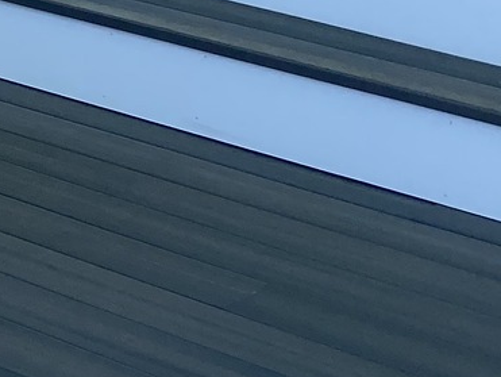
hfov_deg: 10.9
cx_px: -848
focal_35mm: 140
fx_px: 2028
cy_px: -219
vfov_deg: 10.2
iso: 32
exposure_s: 1/1258
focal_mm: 4.25
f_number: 1.8
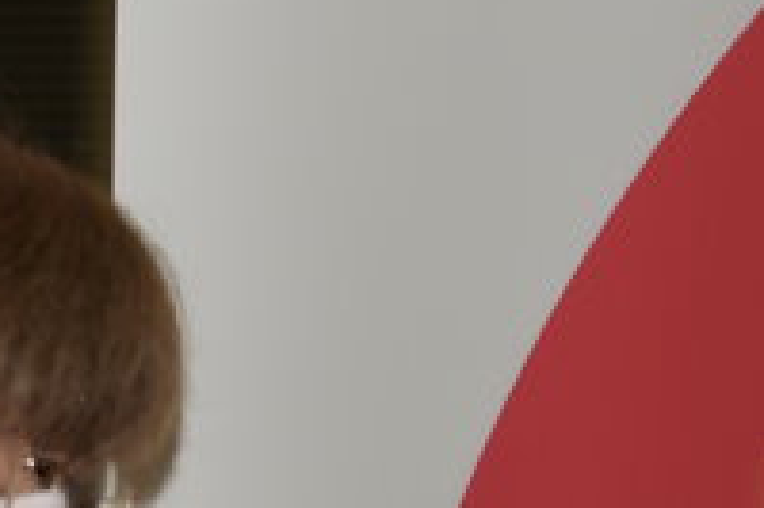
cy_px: 1155
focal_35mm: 491
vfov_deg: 2.8
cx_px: 726
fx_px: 10411
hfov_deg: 4.2
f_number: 6.3
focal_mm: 70
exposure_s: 1/60
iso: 500
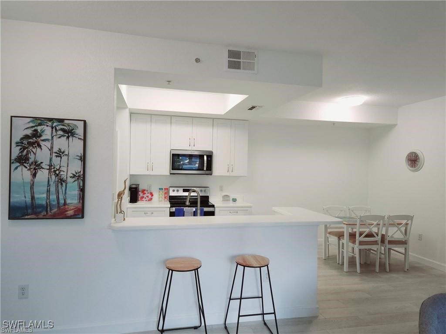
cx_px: 223
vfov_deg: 58.9
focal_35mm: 23
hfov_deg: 73.9
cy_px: 167
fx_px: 296
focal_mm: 5.4
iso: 50
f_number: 1.8
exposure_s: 1/60.2
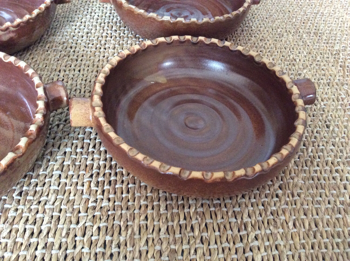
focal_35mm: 32
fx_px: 323
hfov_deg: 56.9
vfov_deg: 44.1
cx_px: 175
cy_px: 130
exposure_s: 1/17
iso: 320
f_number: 2.4
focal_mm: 3.3
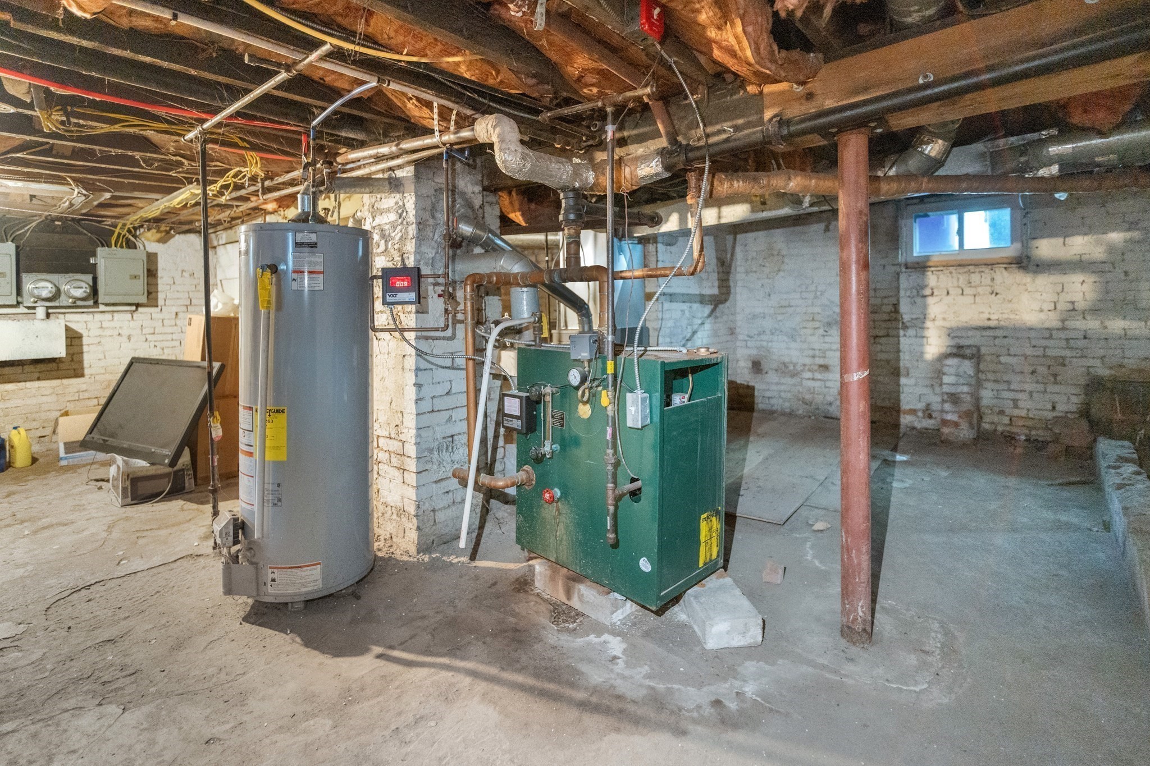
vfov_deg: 73.7
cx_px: 575
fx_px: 511
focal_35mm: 16
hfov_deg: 96.7
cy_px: 383
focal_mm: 16
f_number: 1.8
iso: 8000
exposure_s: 1/20
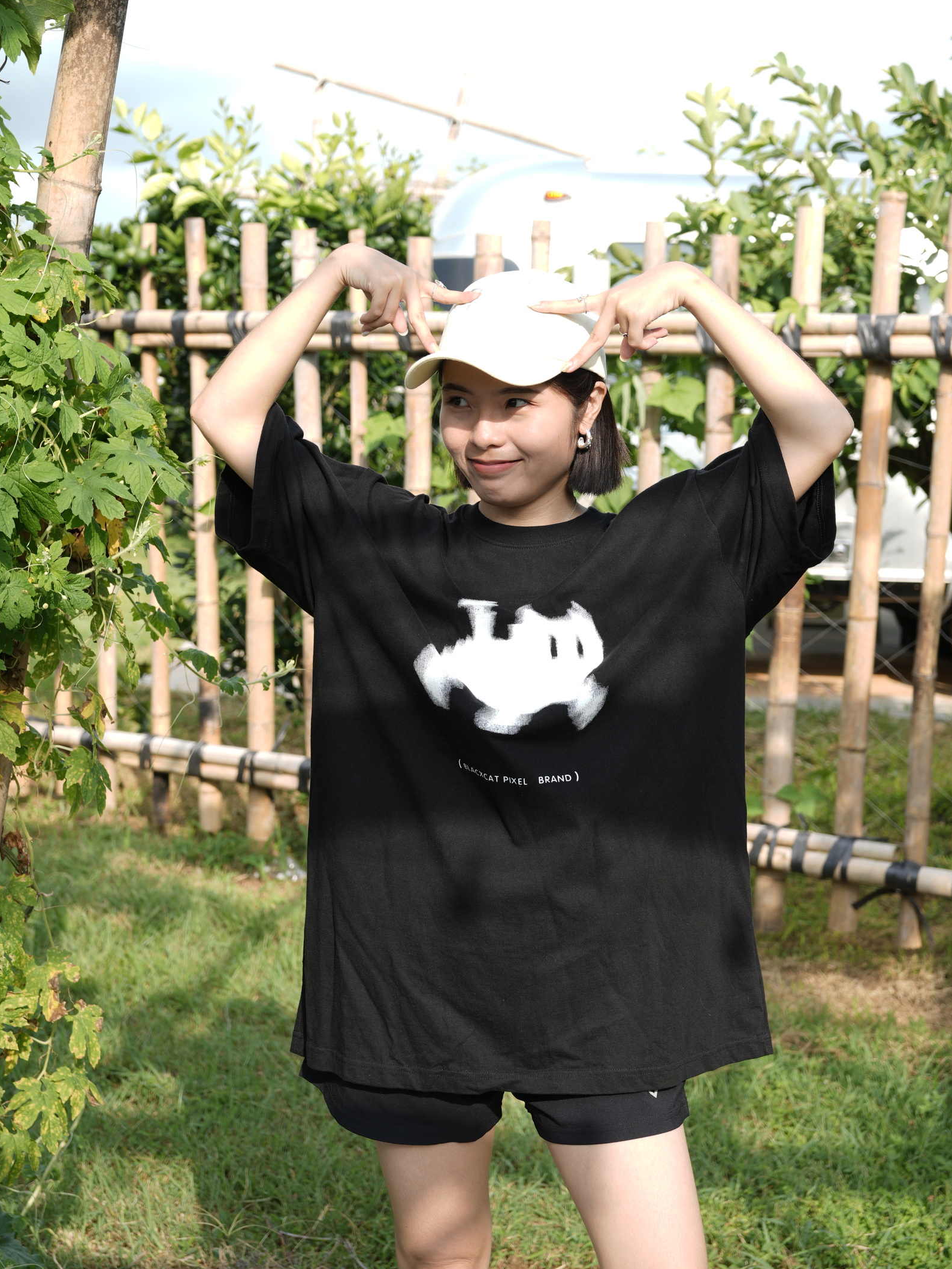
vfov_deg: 31.6
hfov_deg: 24.0
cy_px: 562
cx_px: 476
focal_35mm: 61
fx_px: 2236
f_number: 6.3
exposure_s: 1/80
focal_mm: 56
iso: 50
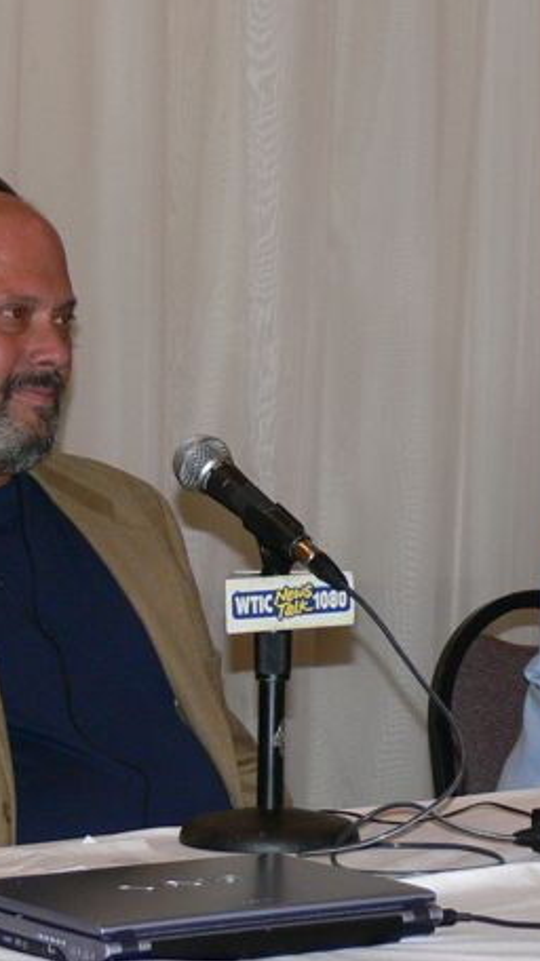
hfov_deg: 7.7
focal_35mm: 155
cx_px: 653
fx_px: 3951
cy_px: 405
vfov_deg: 13.9
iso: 100
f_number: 3.2
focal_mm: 13.3
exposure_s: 1/30
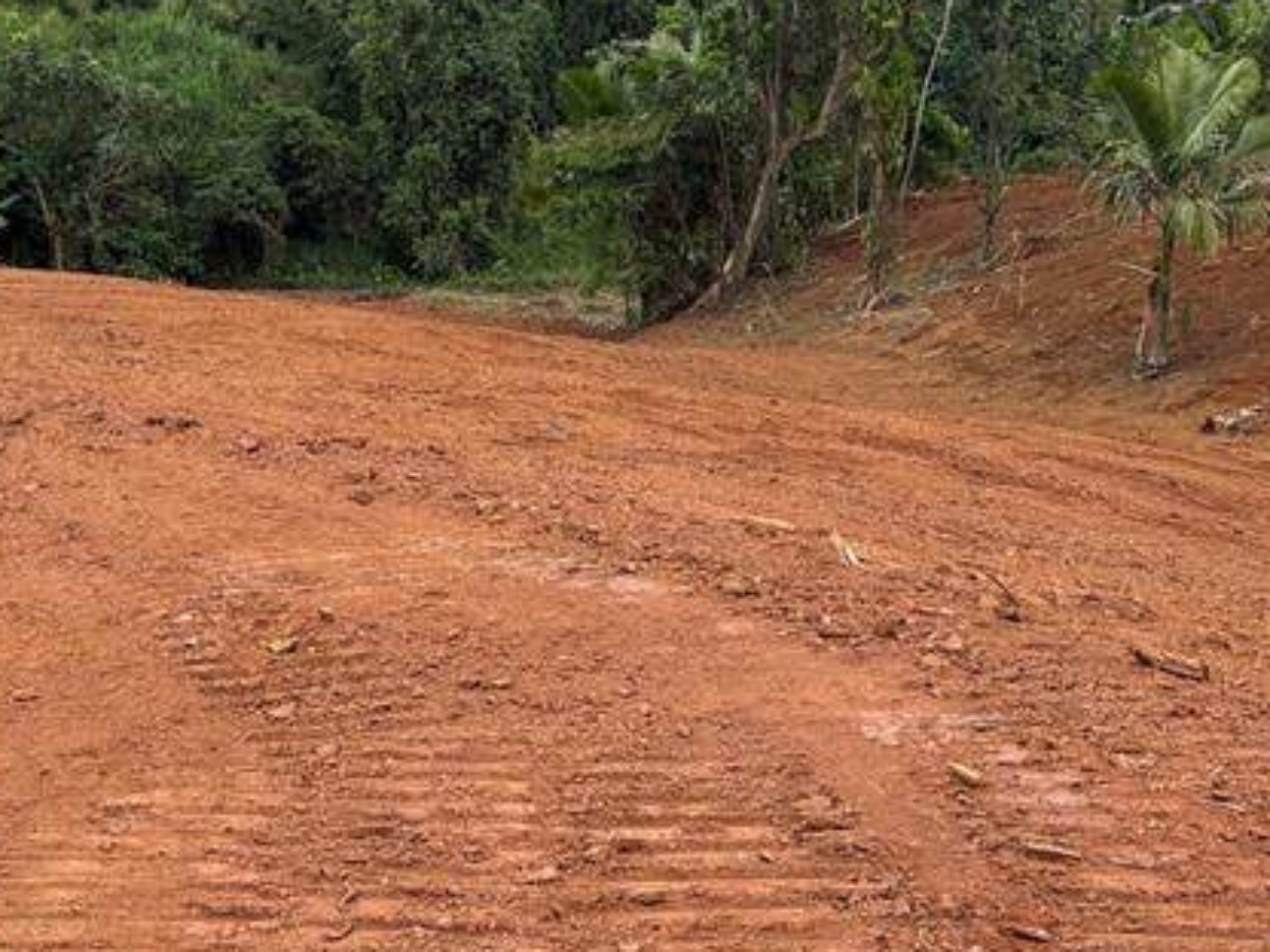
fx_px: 2348
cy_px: 357
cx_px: 351
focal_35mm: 64
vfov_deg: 22.9
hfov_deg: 29.9
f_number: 1.6
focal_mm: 5.96
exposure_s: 1/1047
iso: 50
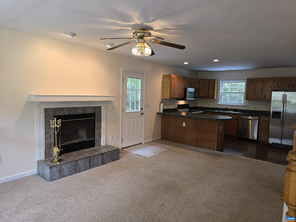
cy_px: 111
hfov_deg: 73.9
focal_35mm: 23
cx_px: 148
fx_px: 197
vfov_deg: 58.9
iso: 80
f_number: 1.7
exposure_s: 1/60
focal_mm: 6.3
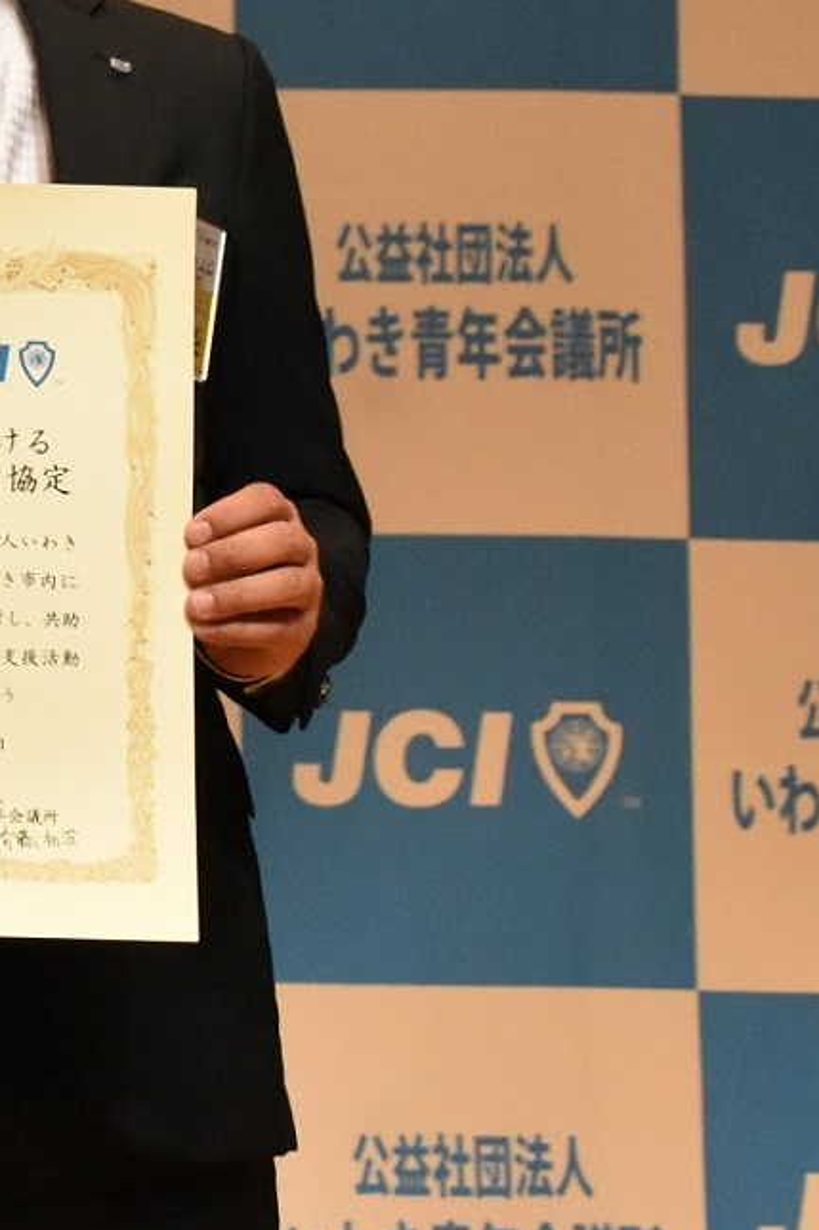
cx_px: -1010
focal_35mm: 161
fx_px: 5497
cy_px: 336
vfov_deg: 12.7
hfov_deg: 8.0
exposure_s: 1/100
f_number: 5
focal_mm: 32
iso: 3200
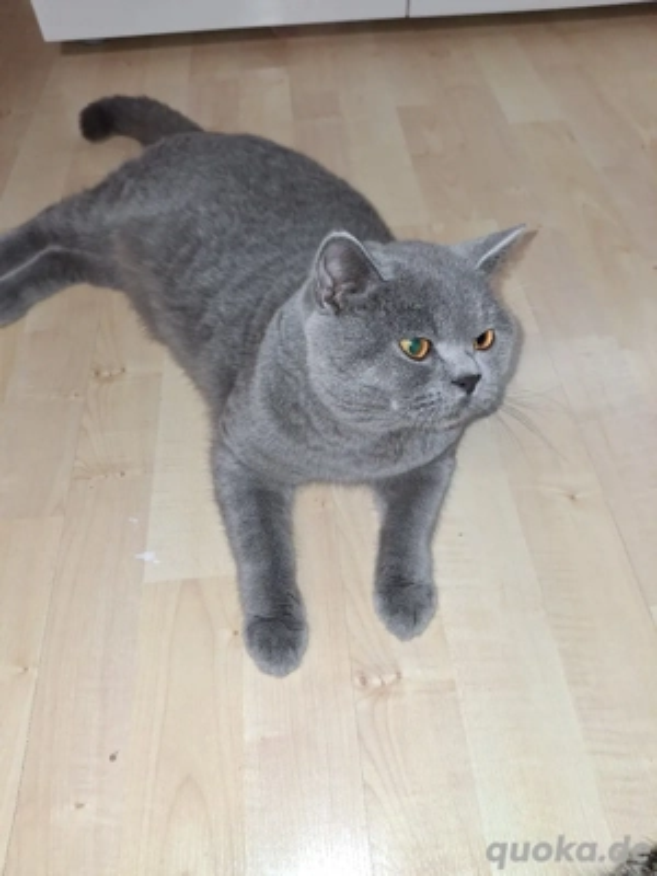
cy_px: 438
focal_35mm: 25
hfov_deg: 54.9
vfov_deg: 69.4
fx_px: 633
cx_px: 328
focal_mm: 4.69
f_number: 1.8
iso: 160
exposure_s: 1/100
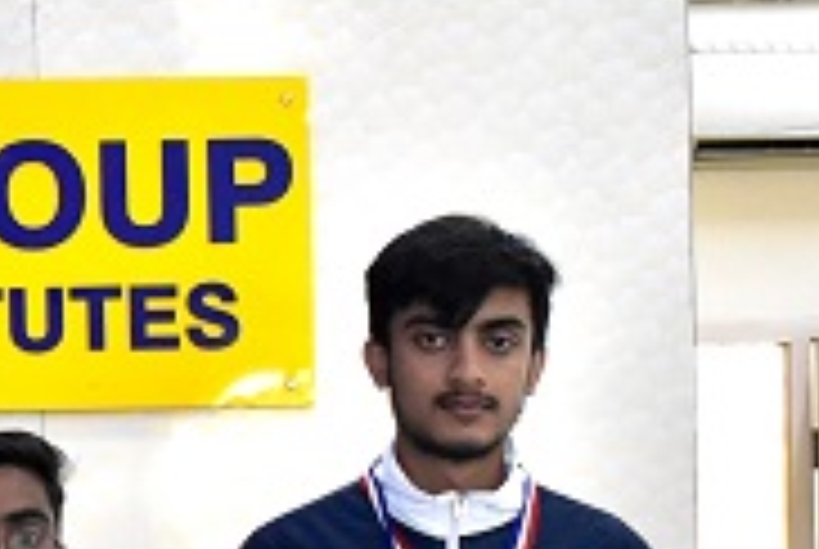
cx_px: -119
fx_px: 3600
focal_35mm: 158
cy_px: 549
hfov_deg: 12.7
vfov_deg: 8.7
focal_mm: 32
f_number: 5
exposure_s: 1/125
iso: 5000
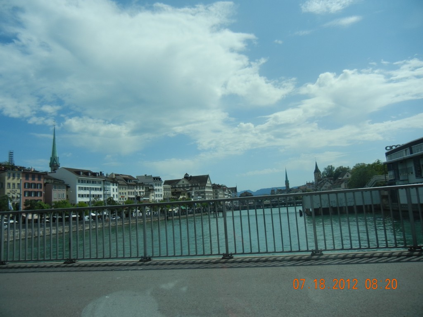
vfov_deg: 46.8
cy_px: 158
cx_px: 212
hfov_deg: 60.0
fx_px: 367
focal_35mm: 30
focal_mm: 5.4
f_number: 7
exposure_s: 1/720
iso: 160
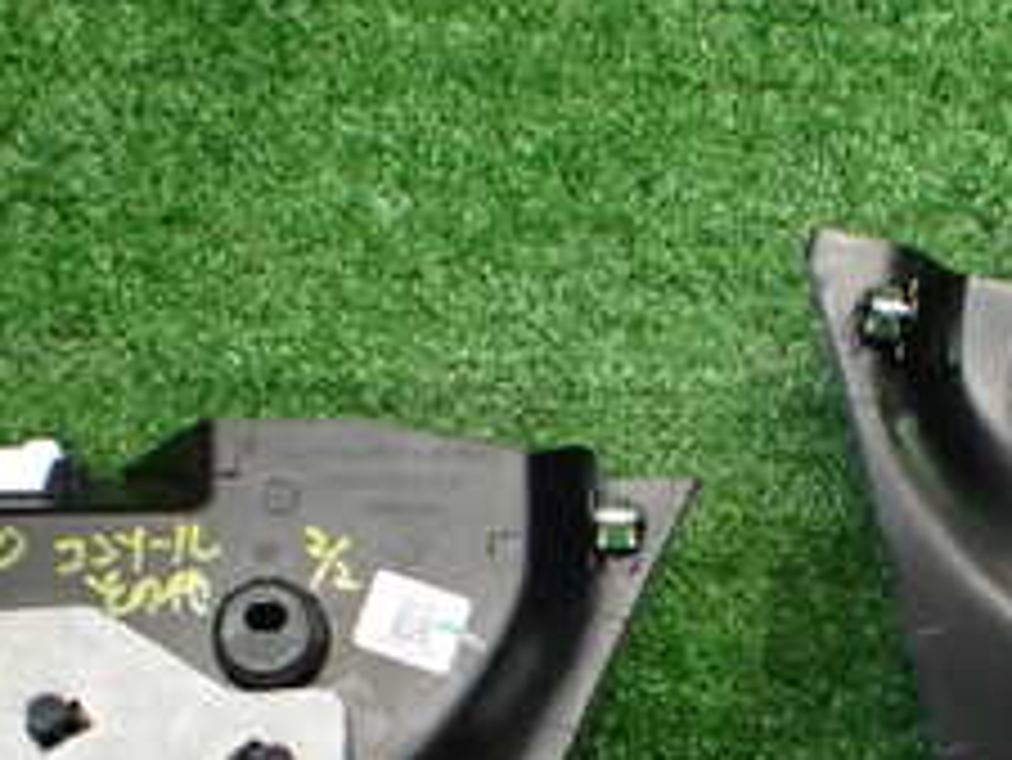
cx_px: 684
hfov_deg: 24.3
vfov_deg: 17.9
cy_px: 782
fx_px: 2340
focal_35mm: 80
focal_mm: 5.4
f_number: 2.3
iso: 500
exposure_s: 1/125
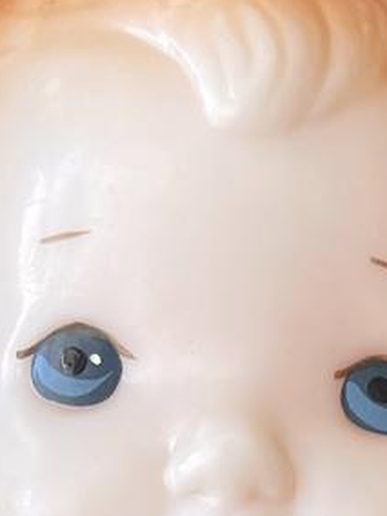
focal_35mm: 90
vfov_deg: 19.3
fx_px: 1342
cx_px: 176
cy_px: 747
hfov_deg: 16.4
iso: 100
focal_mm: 5.1
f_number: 1.6
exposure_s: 1/121
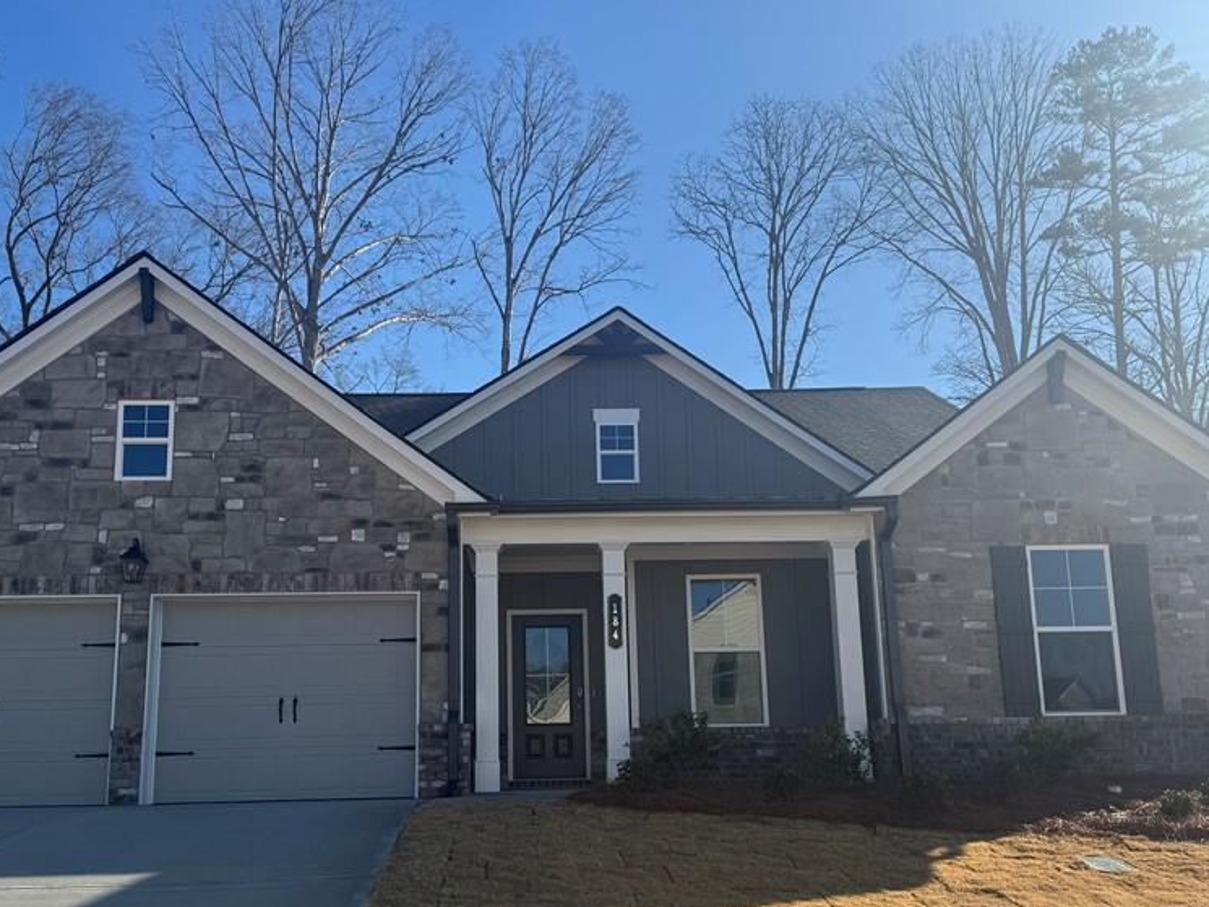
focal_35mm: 33
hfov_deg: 55.2
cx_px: 539
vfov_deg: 42.6
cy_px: 568
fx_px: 1153
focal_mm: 6.76
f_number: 1.78
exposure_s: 1/4310
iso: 80
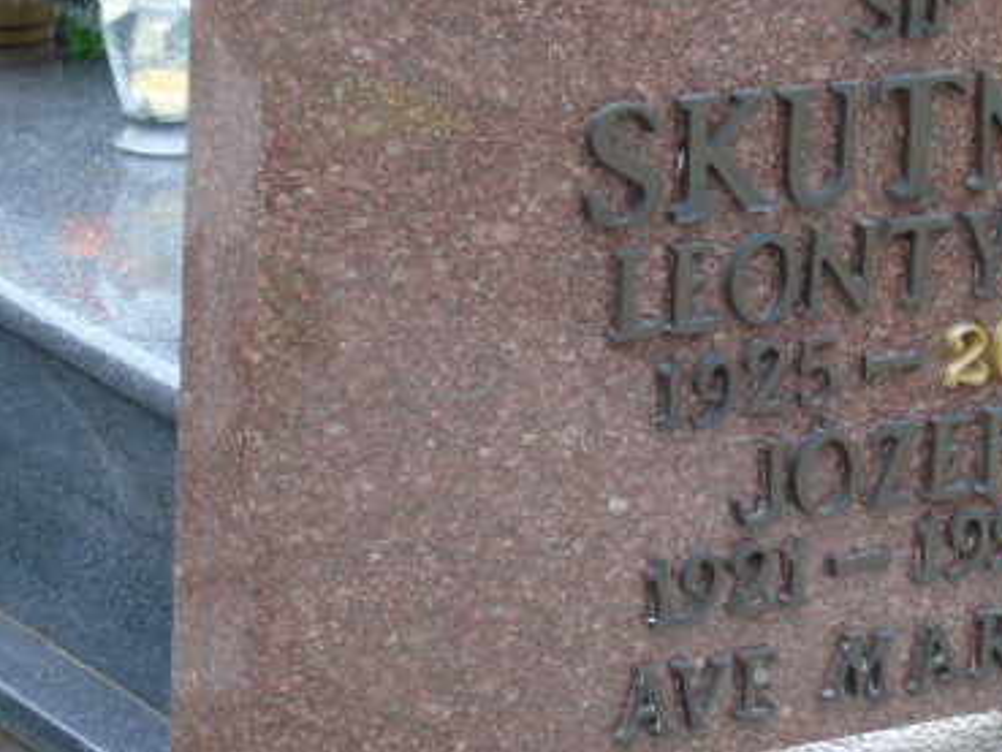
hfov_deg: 12.0
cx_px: 866
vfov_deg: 9.1
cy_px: 342
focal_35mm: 163
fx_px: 4720
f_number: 4.3
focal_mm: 17
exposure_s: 1/40
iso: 80
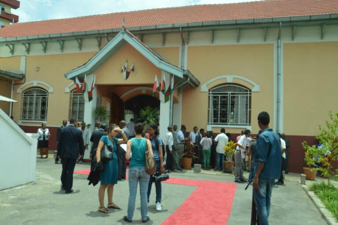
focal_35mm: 32
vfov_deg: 41.7
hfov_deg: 59.5
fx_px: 296
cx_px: 169
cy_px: 112
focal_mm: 21
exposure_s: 1/500
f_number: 11
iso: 800
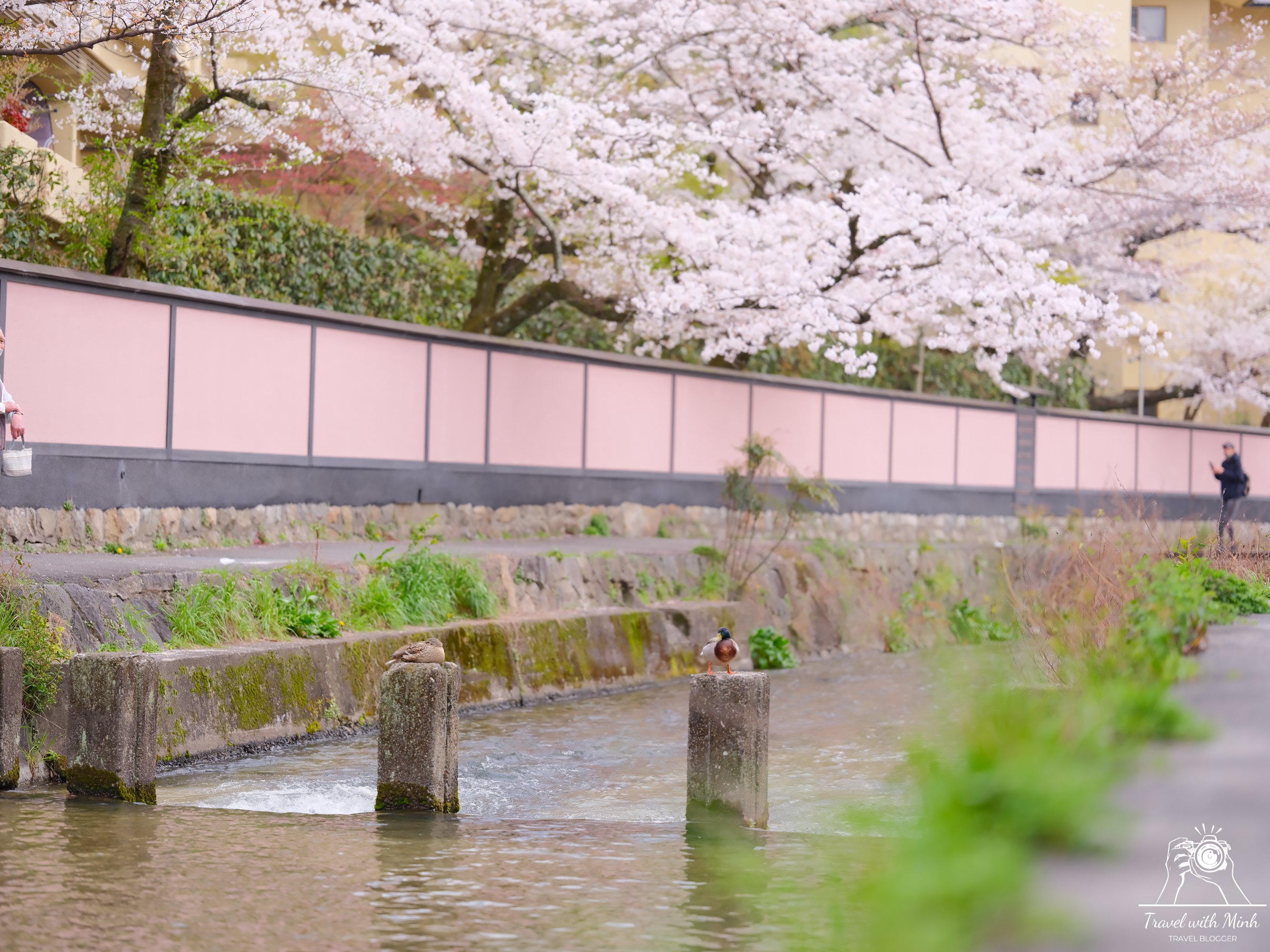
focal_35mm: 87
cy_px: 476
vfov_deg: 17.0
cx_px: 635
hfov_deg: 22.5
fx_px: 3192
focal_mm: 110
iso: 200
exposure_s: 1/480
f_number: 2
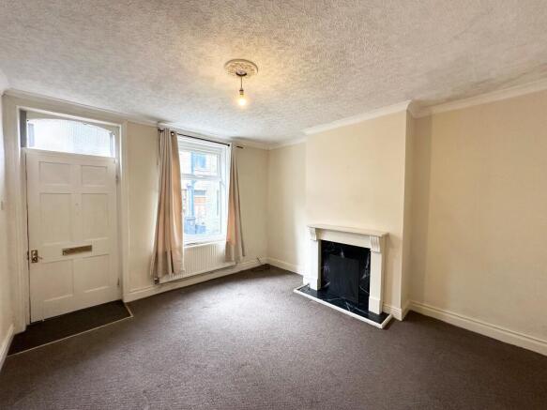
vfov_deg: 85.7
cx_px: 274
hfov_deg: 102.1
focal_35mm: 14
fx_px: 221
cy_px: 205
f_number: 2.2
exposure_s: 1/100
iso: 200
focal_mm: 2.22
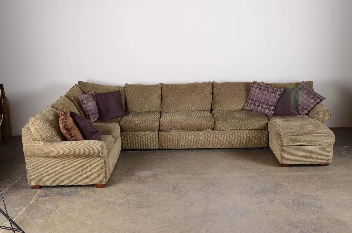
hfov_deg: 43.7
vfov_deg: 29.7
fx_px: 439
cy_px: 116
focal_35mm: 45
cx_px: 176
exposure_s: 1/160
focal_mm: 30
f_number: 10
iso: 160
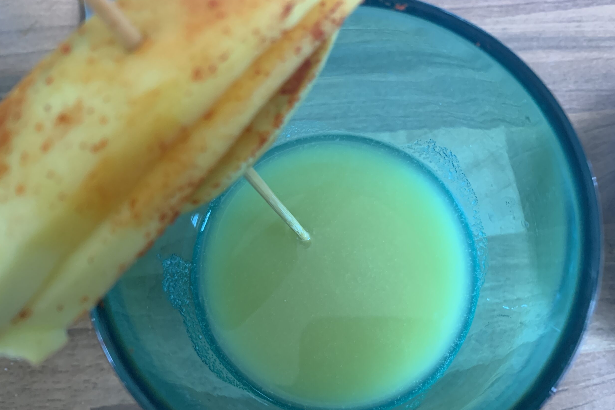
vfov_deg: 46.3
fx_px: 478
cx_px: 303
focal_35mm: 28
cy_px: 232
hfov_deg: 65.5
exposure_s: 1/60
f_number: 1.8
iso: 320
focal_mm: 4.25
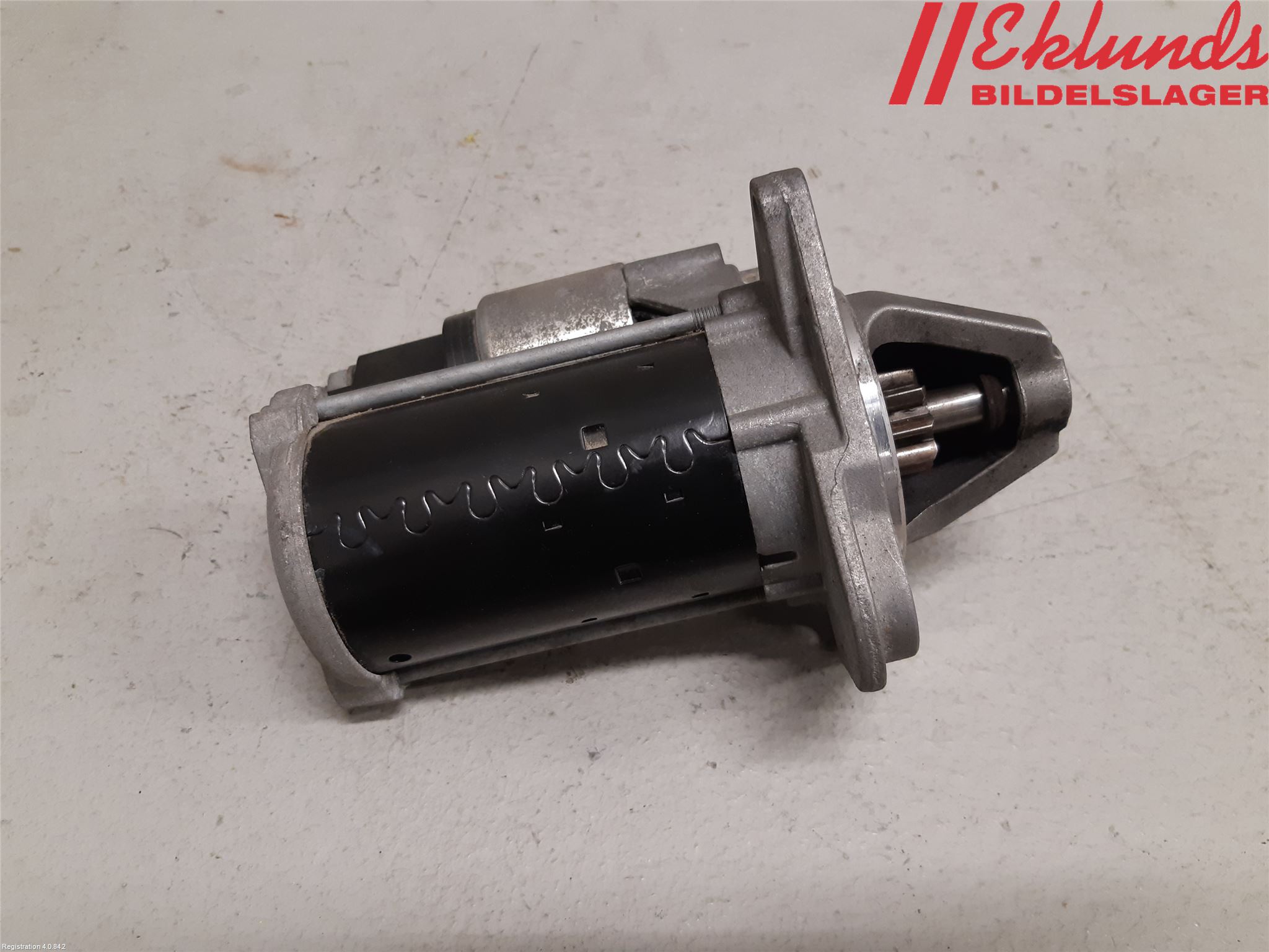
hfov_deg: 67.3
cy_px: 476
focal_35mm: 26
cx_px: 634
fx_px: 953
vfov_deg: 53.1
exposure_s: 1/50
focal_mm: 3.93
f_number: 1.7
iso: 160
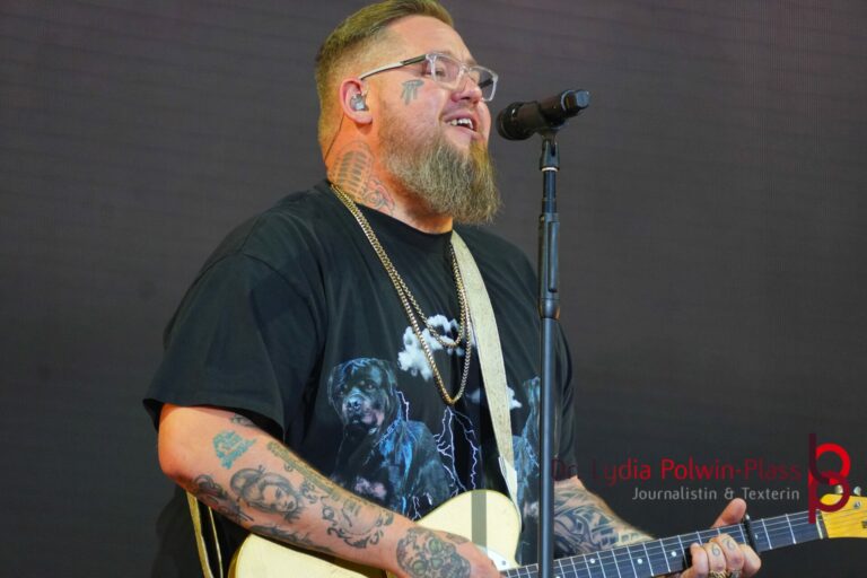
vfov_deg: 4.8
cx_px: 434
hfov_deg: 7.2
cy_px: 289
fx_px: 6935
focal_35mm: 288
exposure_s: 1/320
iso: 3200
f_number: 6.3
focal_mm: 192
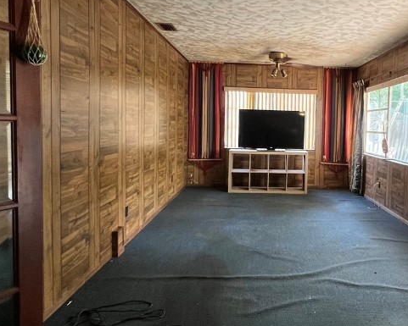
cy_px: 145
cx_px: 282
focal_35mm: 27
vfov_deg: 53.1
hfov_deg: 62.0
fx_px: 326
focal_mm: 1.57
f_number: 1.8
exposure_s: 1/79
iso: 250
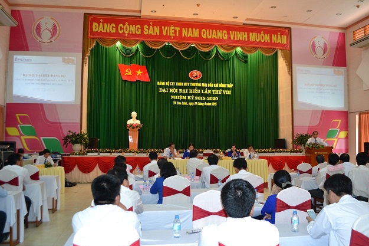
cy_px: 123
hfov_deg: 65.5
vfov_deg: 46.4
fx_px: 287
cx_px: 187
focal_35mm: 28
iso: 900
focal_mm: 18
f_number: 3.5
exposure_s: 1/60
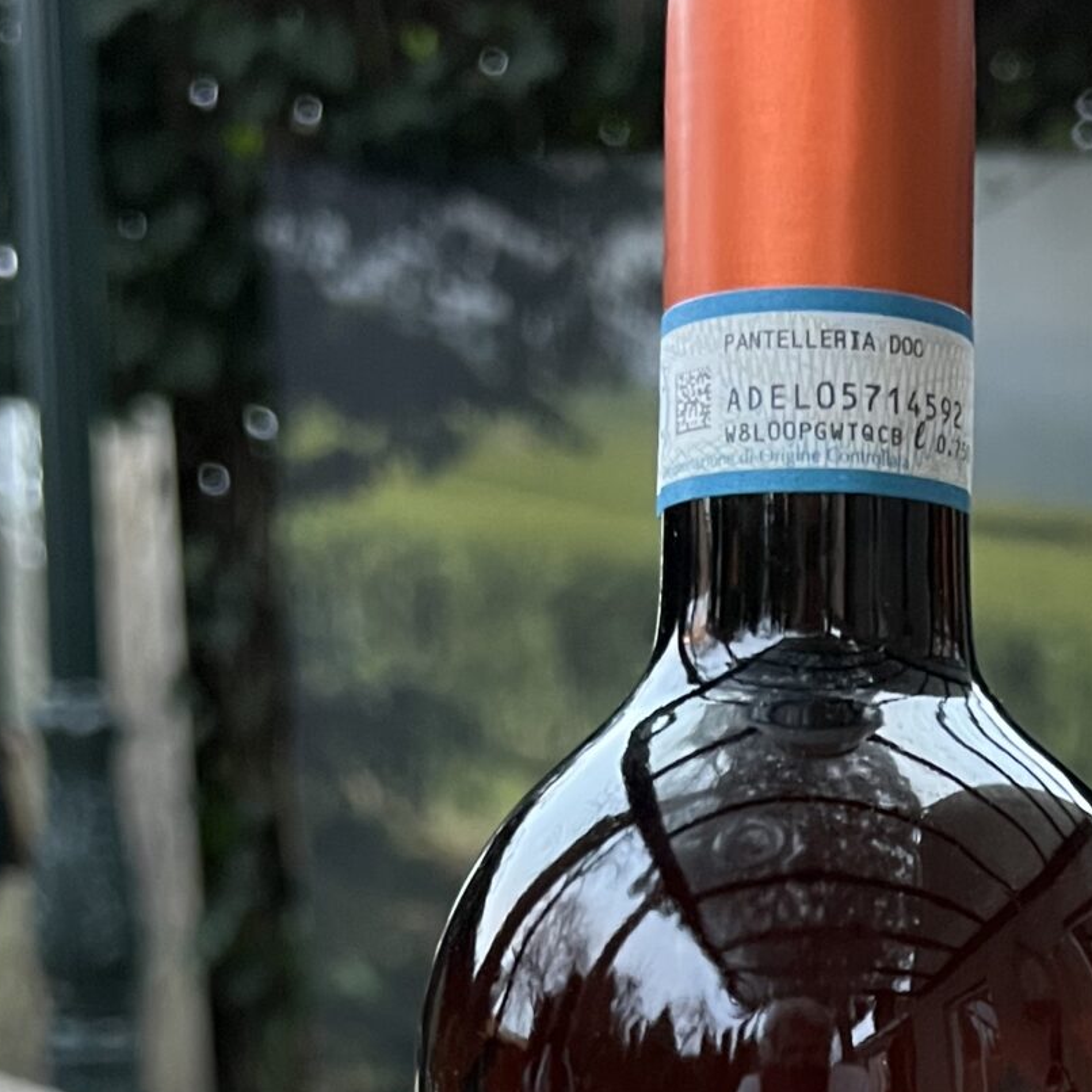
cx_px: 912
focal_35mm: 73
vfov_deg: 21.7
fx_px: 2605
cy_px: 1366
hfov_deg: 23.2
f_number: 1.5
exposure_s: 1/60
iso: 500
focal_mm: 5.7
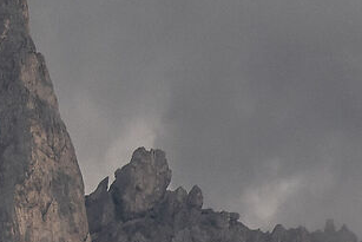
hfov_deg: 2.6
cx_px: -487
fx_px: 7857
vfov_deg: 1.8
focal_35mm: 781
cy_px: 72
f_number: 7.1
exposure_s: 1/500
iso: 100
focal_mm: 100
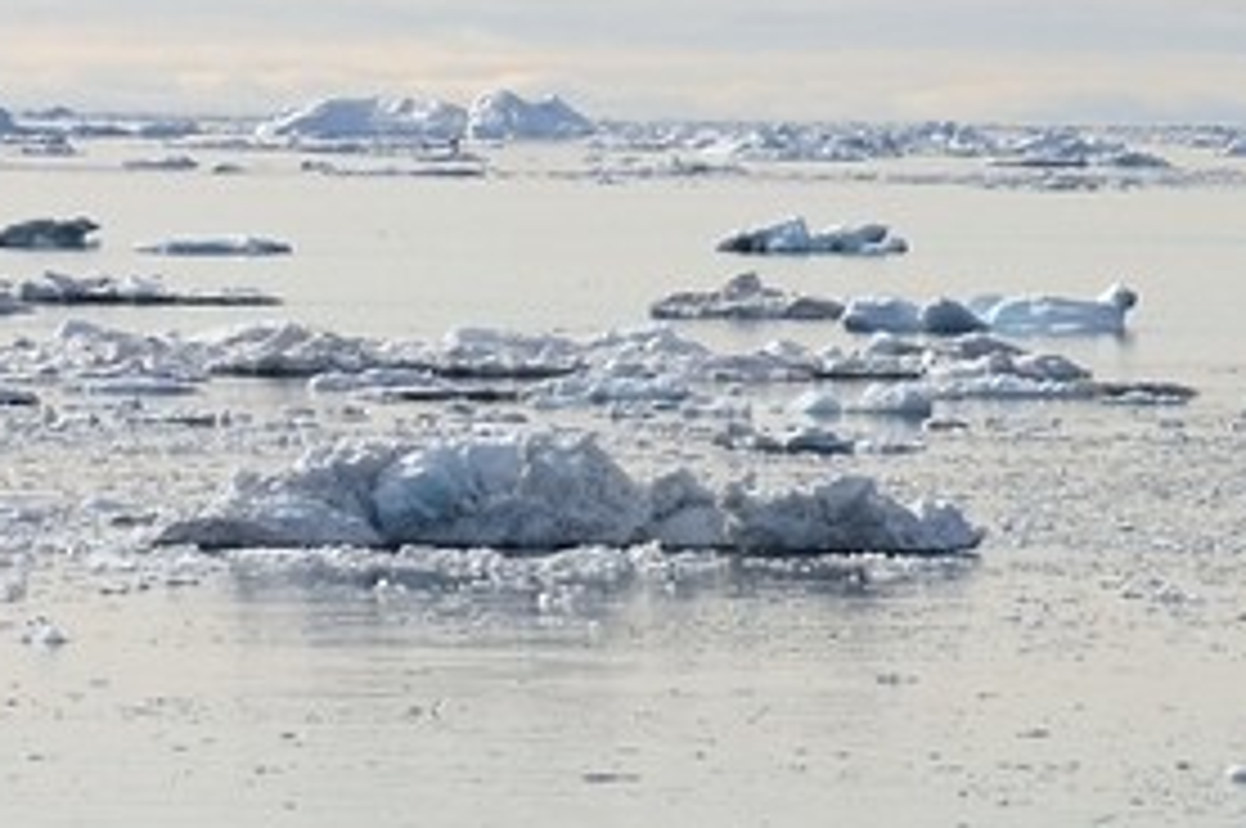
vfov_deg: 1.5
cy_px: 1652
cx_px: 3252
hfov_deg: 2.2
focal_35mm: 924
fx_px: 31943
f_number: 16
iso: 200
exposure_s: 1/250
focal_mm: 160
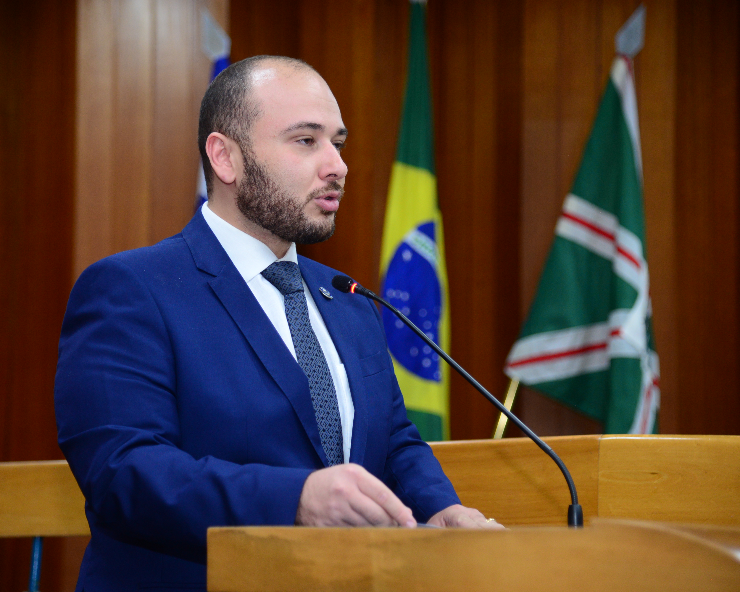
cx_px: 342
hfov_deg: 20.0
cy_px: 297
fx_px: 2102
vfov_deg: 16.0
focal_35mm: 96
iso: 1600
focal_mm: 85
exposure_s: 1/80
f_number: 4
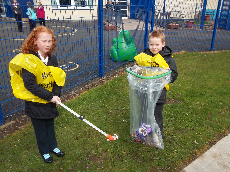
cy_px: 86
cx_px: 115
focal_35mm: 32
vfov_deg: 44.2
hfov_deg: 56.8
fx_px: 213
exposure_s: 1/160
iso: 80
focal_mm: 5.7
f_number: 5.5
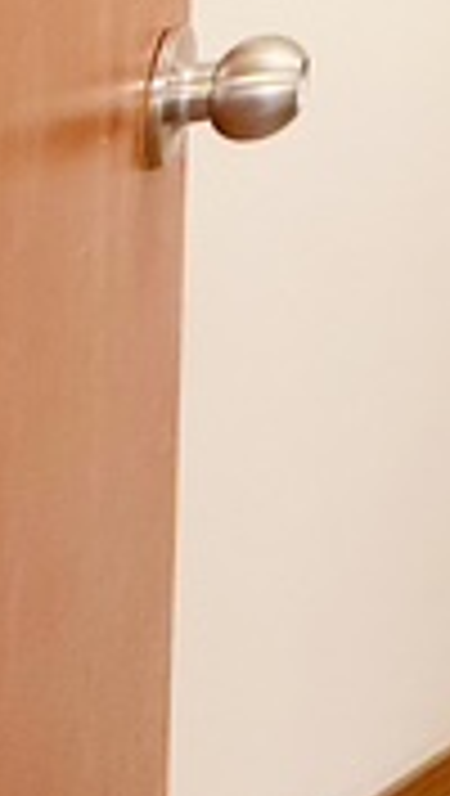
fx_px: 1163
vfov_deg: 25.5
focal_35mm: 55
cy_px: -468
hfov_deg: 16.3
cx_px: 927
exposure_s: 1/60
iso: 160
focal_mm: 2.22
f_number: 2.2
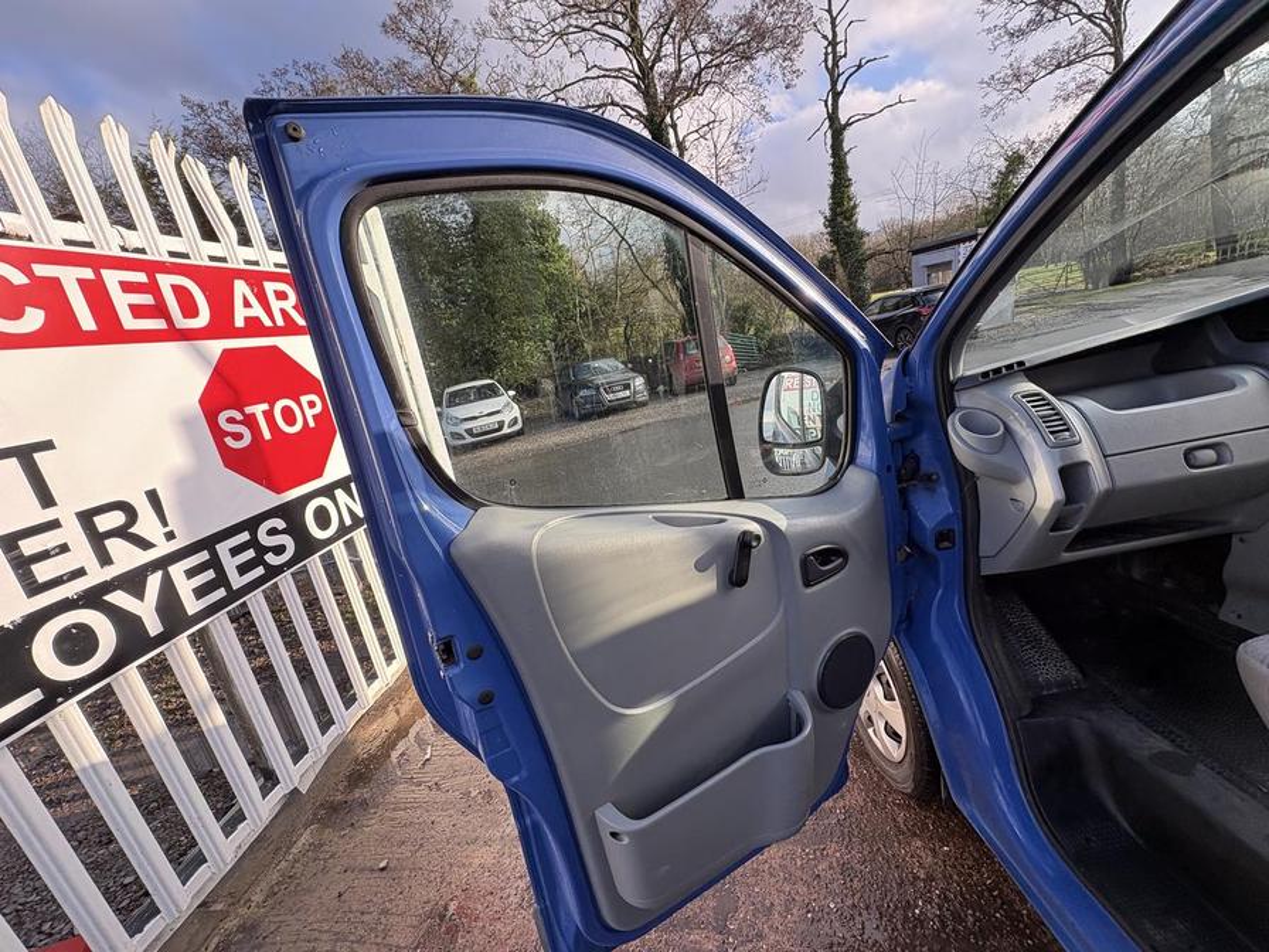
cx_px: 634
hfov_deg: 102.1
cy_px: 476
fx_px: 513
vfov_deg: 85.7
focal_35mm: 14
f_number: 2.2
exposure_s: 1/212
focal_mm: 2.22
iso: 50
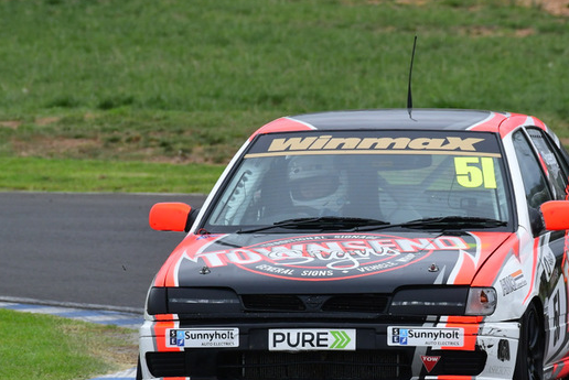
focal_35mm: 1023
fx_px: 16182
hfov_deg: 2.0
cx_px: 351
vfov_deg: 1.3
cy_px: 226
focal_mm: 440
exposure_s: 1/640
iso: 800
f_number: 11
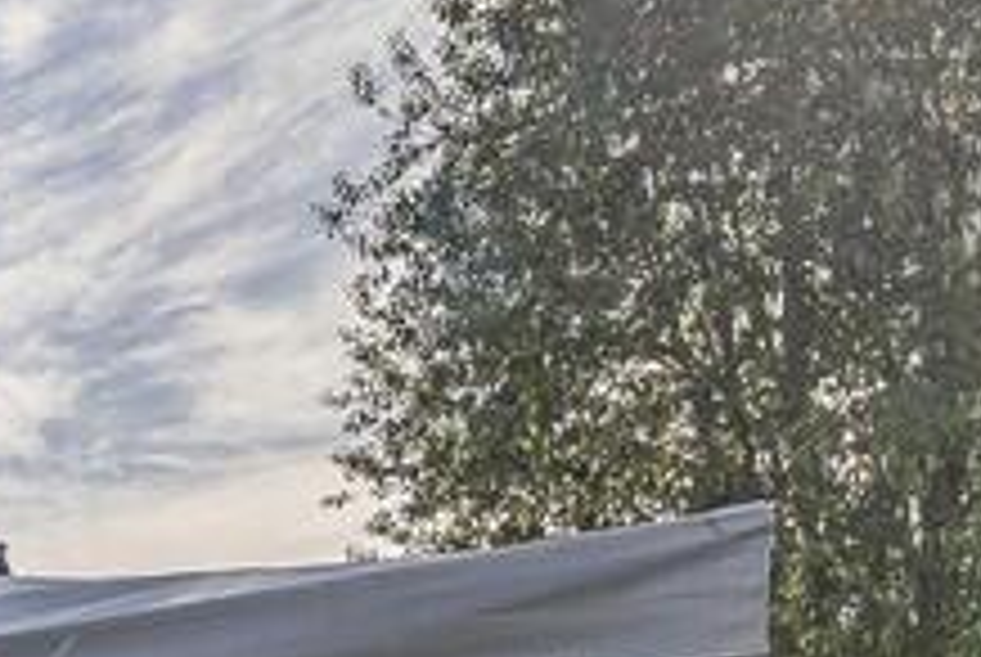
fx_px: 1664
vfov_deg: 17.7
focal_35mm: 61
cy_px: 1199
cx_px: -495
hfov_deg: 25.0
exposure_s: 1/400
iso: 320
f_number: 9
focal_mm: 13
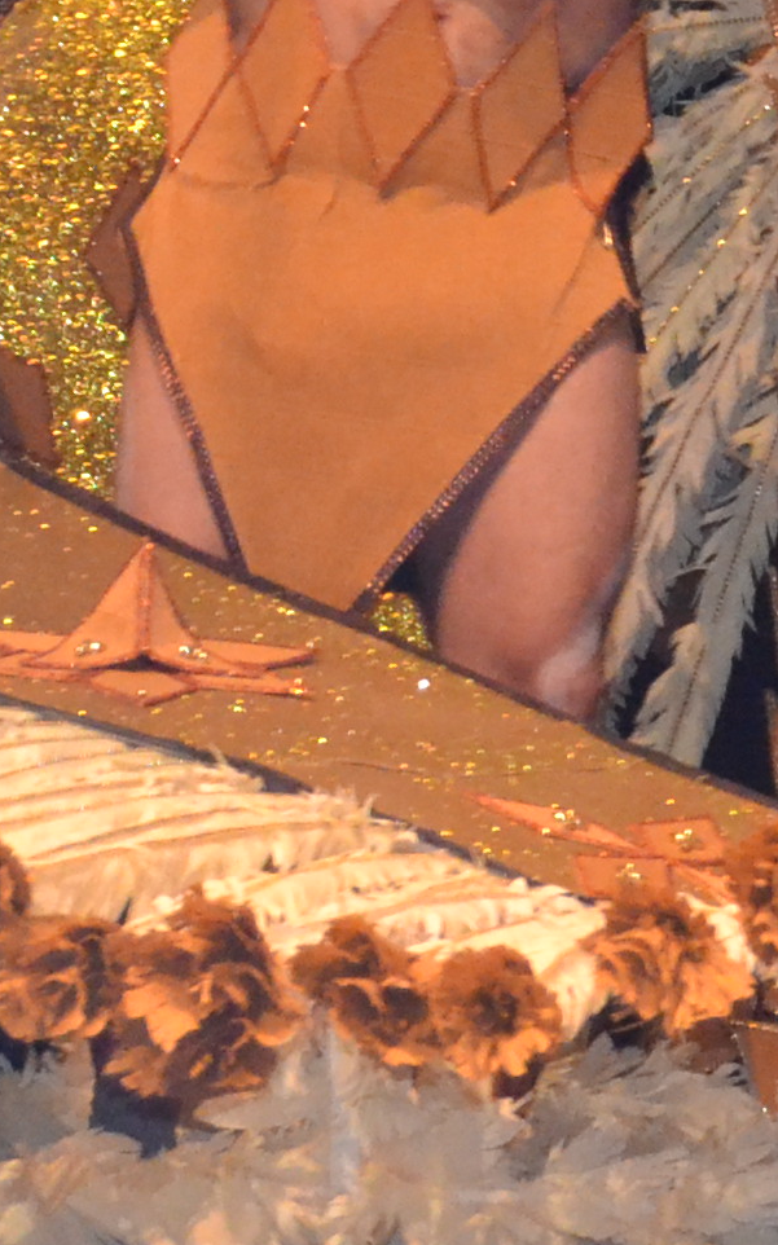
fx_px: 9943
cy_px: -635
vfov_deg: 7.1
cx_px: 1236
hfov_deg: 4.4
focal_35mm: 293
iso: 3200
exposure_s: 1/60
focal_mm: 40
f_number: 5
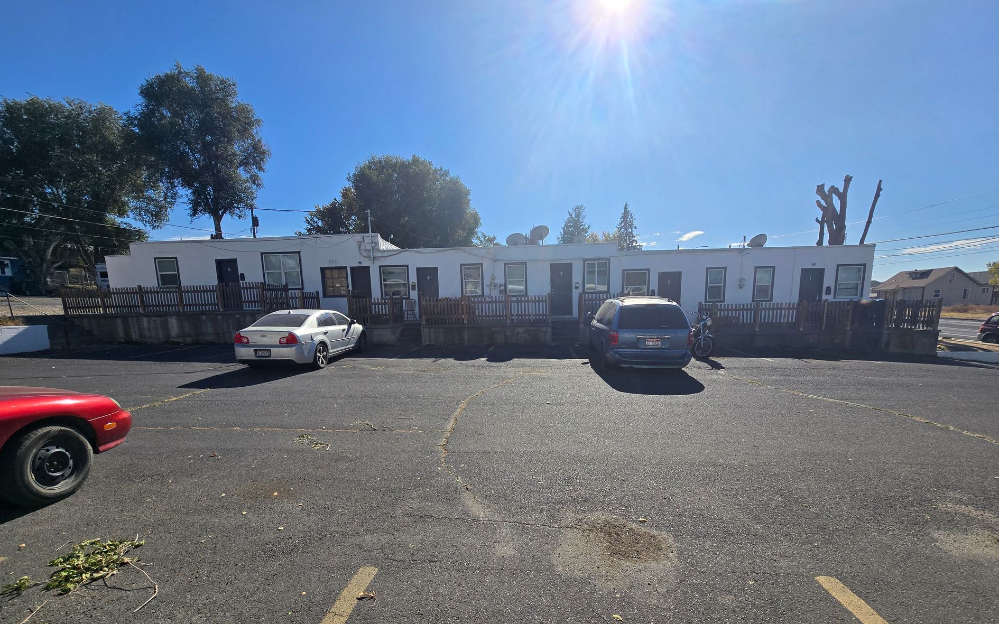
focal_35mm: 14
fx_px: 381
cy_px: 370
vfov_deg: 77.9
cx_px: 504
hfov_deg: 105.3
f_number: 2.2
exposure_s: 1/4337
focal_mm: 2.2
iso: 50
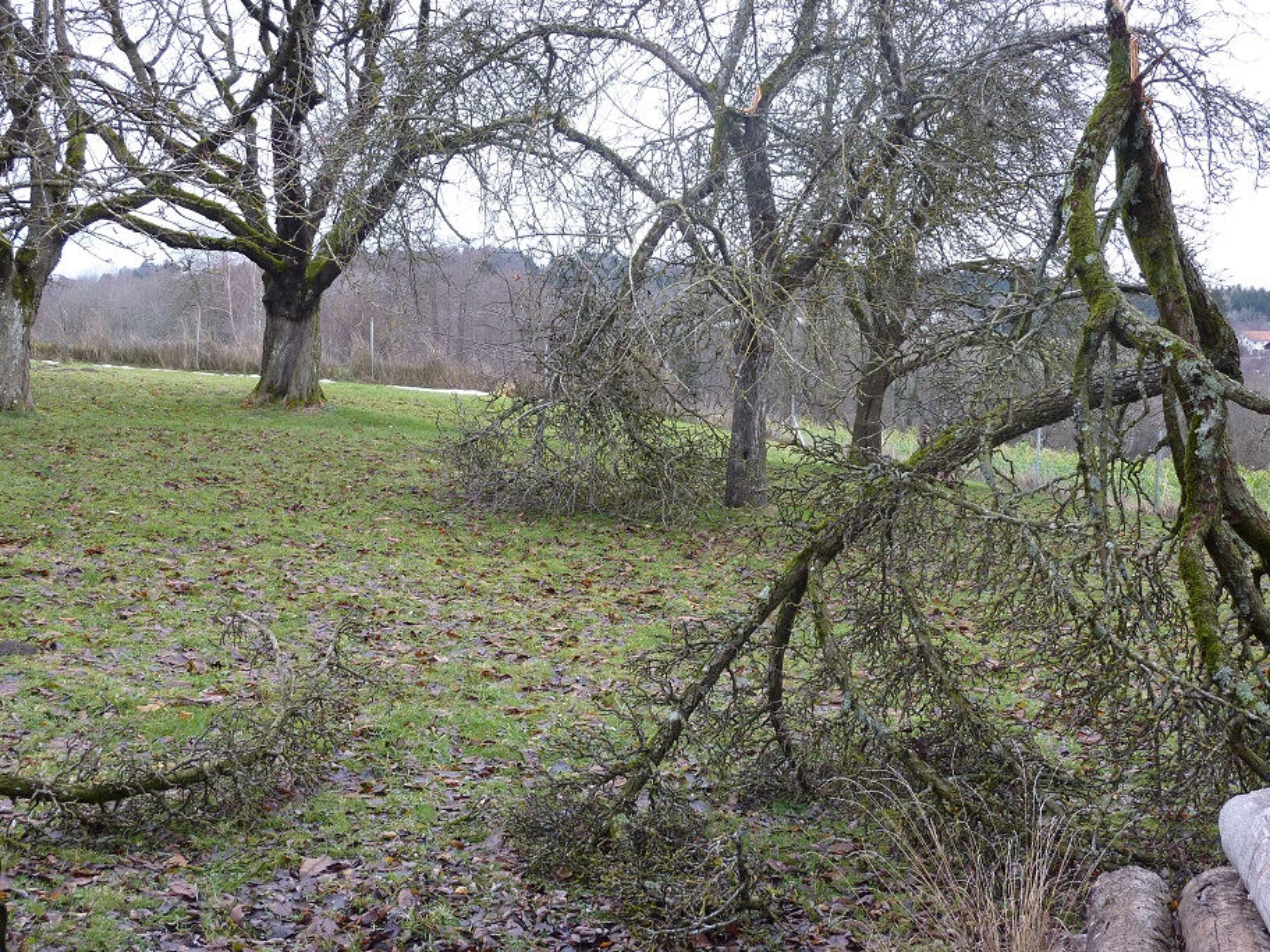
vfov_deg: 28.0
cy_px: 476
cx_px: 635
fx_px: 1908
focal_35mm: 52
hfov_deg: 36.8
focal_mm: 8.5
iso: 100
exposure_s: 1/40
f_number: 3.8
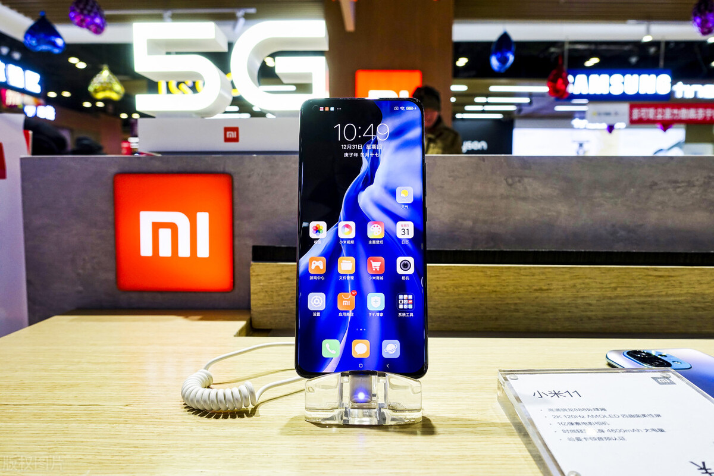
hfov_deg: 73.7
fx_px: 476
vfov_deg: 53.1
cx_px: 357
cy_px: 238
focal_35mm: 24
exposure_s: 1/80
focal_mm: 8.8
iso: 125
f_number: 3.5
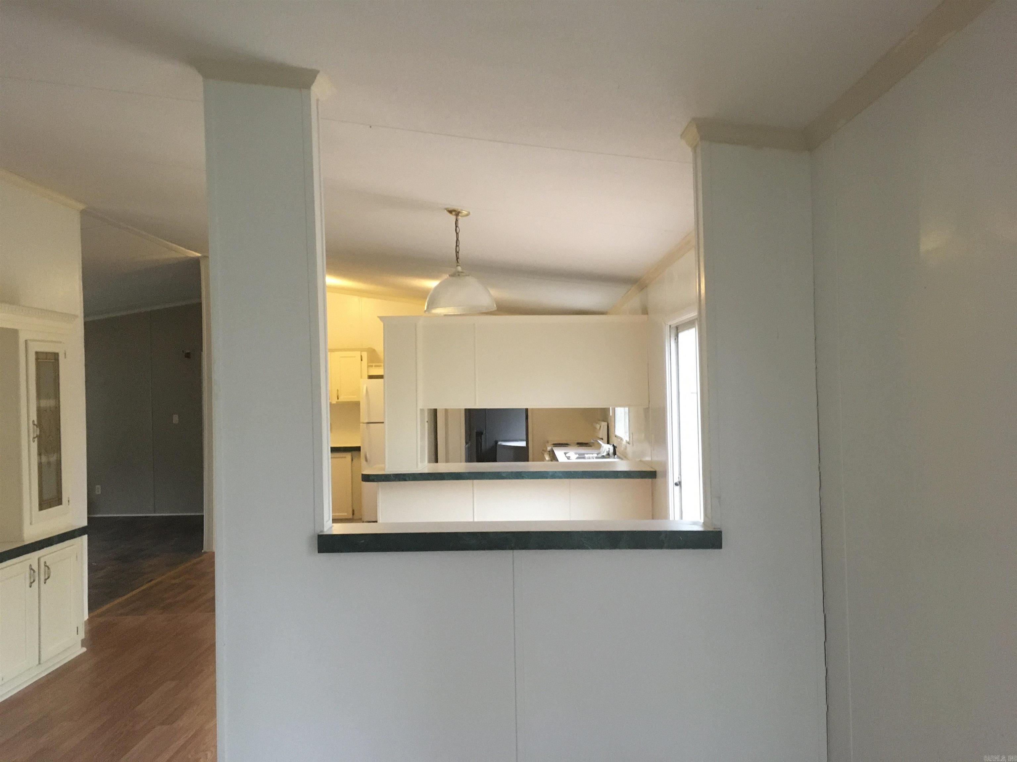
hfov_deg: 61.7
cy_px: 381
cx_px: 508
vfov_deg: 48.2
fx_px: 852
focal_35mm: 29
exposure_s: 1/30
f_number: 2.2
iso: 250
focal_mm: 4.15
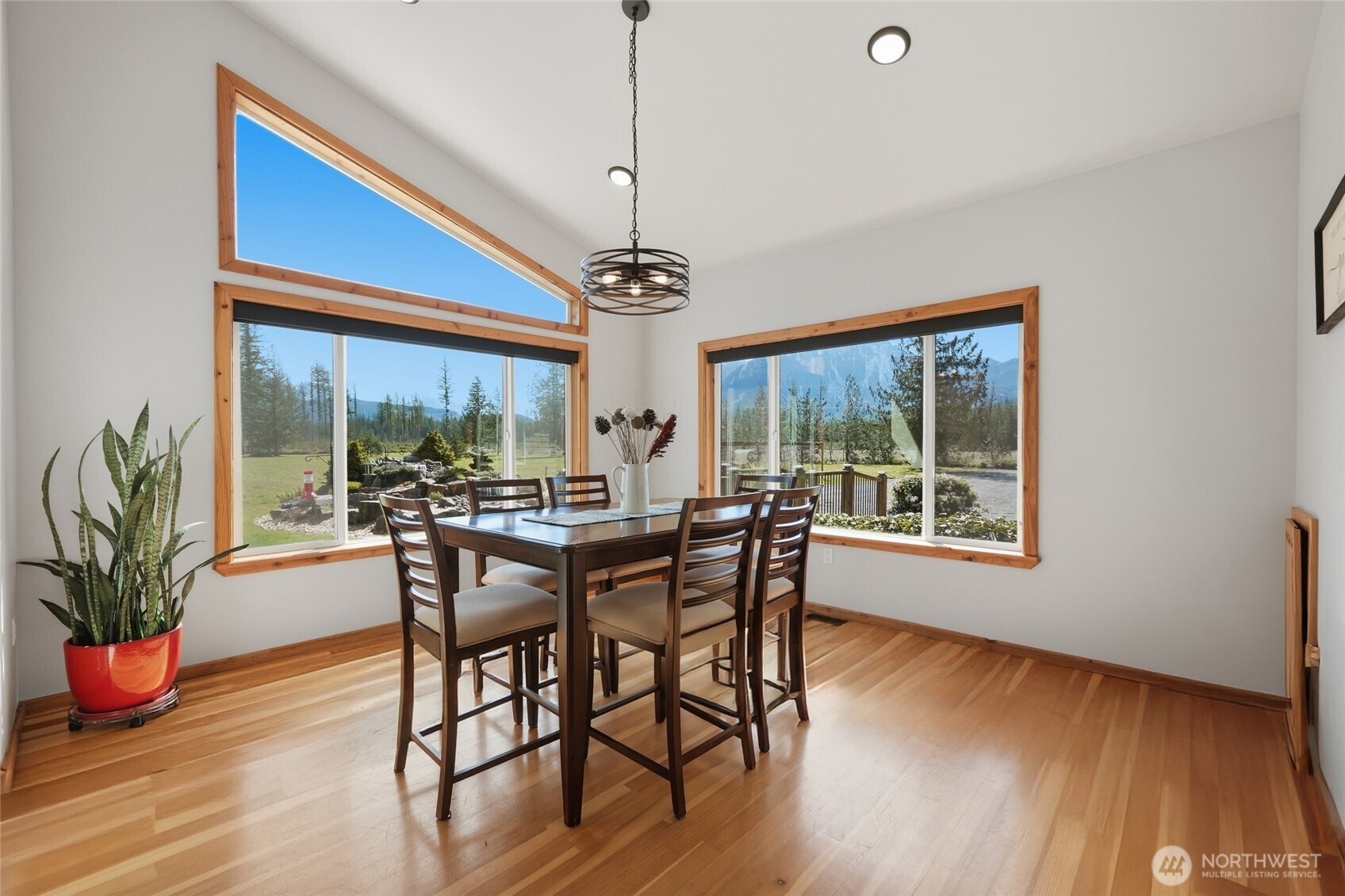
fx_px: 523
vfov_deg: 81.2
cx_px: 672
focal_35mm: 14
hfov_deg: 104.3
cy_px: 448
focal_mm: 14
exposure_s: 1/100
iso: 250
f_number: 9
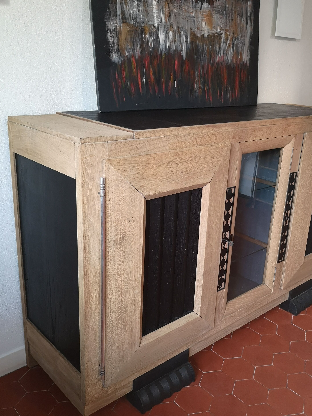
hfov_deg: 41.7
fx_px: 409
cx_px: 172
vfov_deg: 54.0
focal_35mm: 34
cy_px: 209
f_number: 1.8
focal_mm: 5.58
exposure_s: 1/20
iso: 500
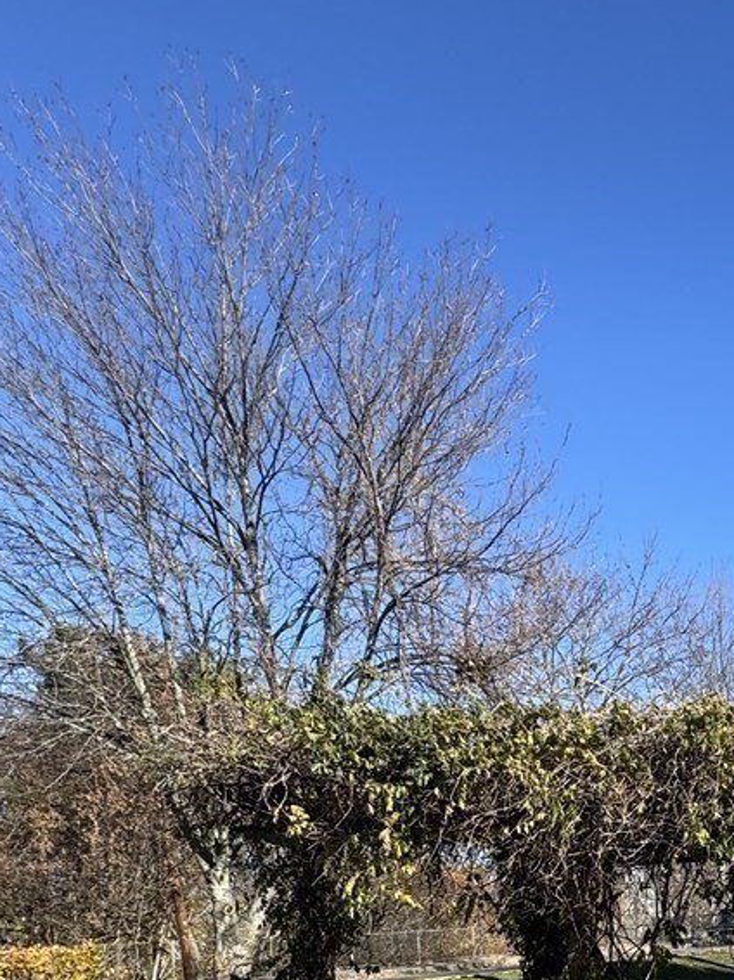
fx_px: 1075
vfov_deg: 44.1
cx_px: 860
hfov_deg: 32.0
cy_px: 906
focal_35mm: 38
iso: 40
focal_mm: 2.22
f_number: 2.2
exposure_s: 1/879
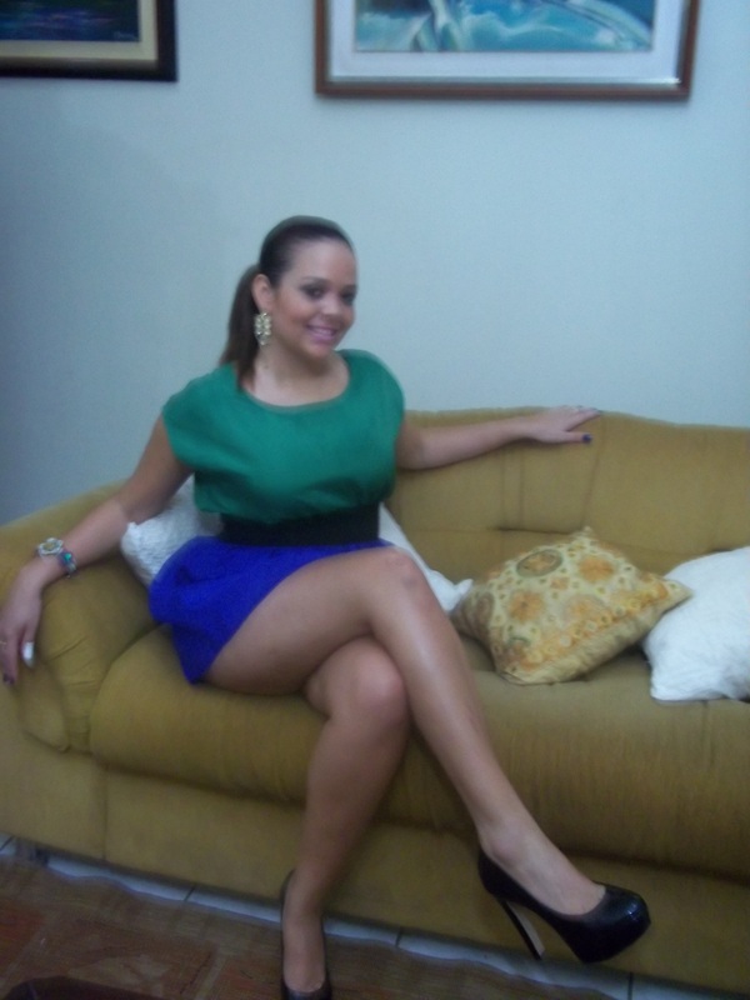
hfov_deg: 39.7
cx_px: 375
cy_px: 500
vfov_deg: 51.4
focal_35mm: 36
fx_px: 1040
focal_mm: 6.5
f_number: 3.1
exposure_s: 1/8
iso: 320
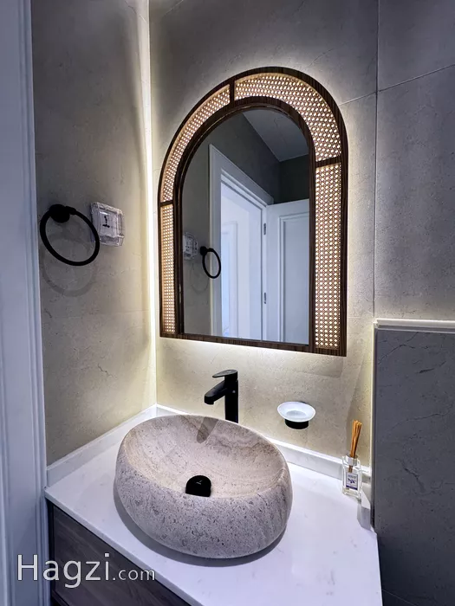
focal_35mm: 14
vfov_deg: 102.1
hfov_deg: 85.7
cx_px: 228
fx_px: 245
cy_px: 303
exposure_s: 1/100
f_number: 2.2
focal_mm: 2.22
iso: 320
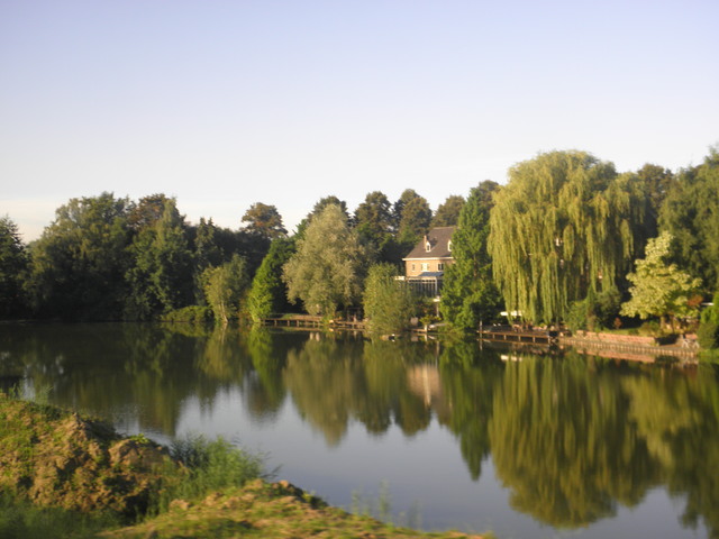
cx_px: 360
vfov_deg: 30.9
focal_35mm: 47
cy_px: 270
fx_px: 976
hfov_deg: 40.4
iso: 100
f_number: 3.9
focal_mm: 8.6
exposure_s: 1/100
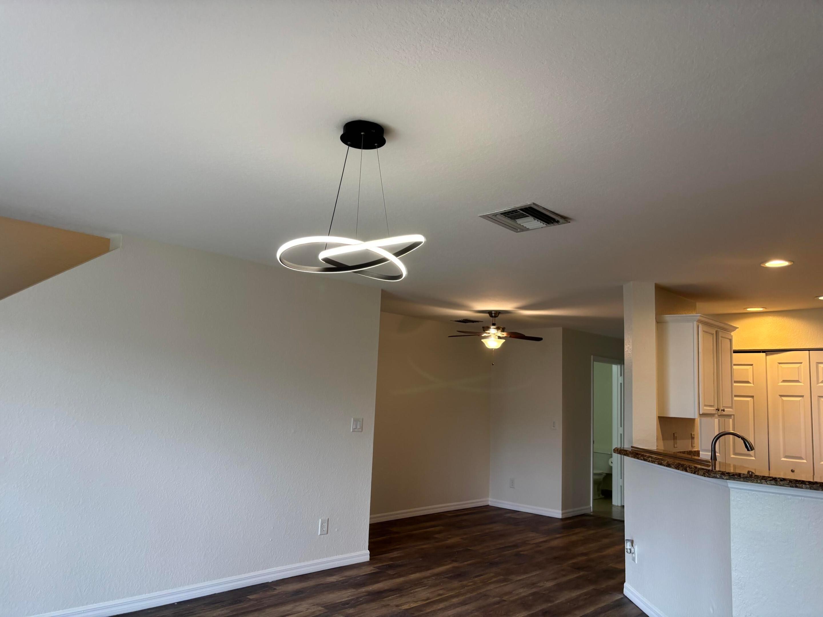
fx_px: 618
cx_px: 412
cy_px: 308
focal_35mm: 26
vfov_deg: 53.1
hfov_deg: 67.3
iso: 100
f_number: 1.6
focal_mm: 5.96
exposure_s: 1/120
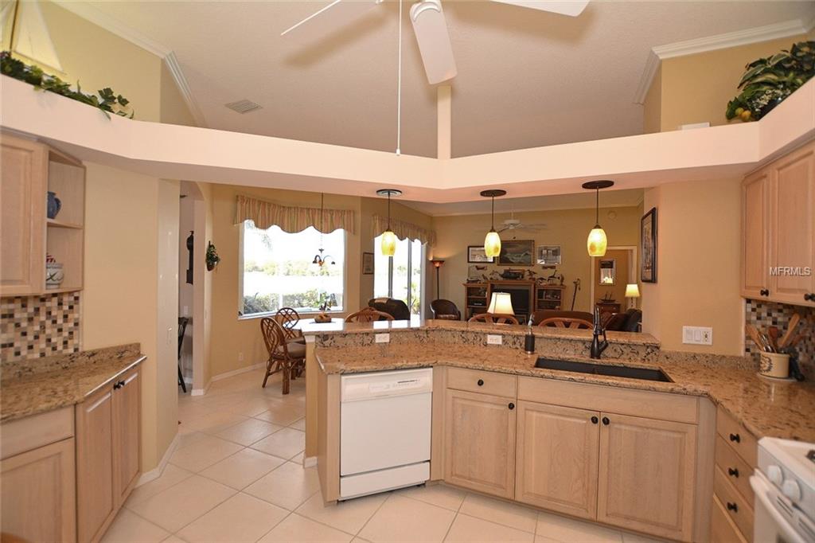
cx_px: 408
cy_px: 272
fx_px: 339
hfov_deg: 100.4
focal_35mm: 15
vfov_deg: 77.3
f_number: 4
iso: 200
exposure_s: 1/60
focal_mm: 10
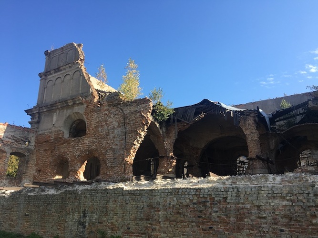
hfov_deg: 61.7
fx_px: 266
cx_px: 159
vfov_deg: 48.2
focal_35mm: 29
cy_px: 119
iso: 25
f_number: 2.2
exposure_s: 1/641
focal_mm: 4.15
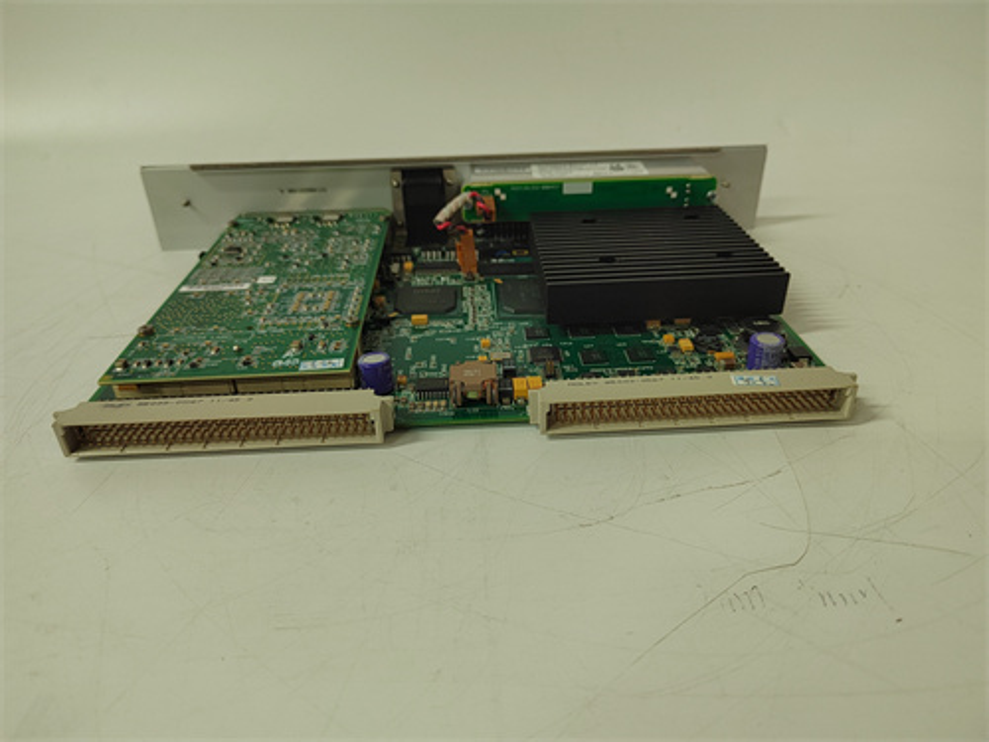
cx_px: 494
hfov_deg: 73.9
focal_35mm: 23
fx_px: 657
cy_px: 371
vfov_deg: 58.9
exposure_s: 1/100
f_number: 1.9
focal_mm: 5.52
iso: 1644
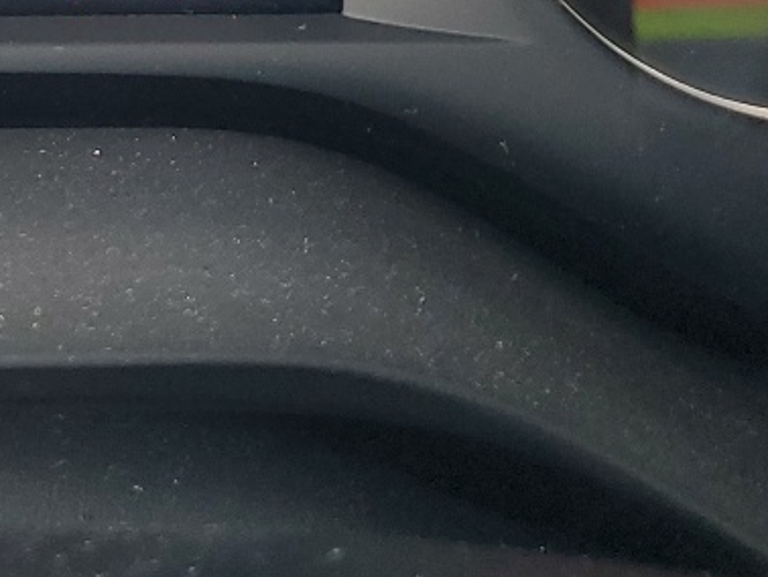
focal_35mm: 110
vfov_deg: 12.2
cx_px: -169
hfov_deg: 17.0
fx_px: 2442
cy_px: -514
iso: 56
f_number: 1.5
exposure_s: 1/60.2
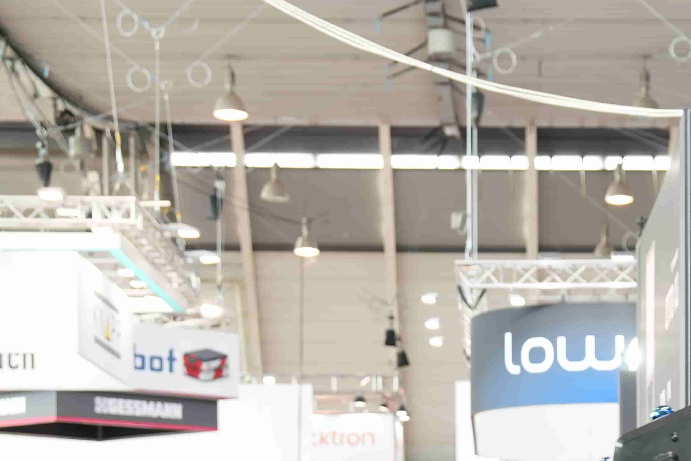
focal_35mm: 128
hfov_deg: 15.7
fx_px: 2457
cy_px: 612
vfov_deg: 10.5
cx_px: 689
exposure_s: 1/60
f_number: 3.2
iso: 320
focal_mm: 46
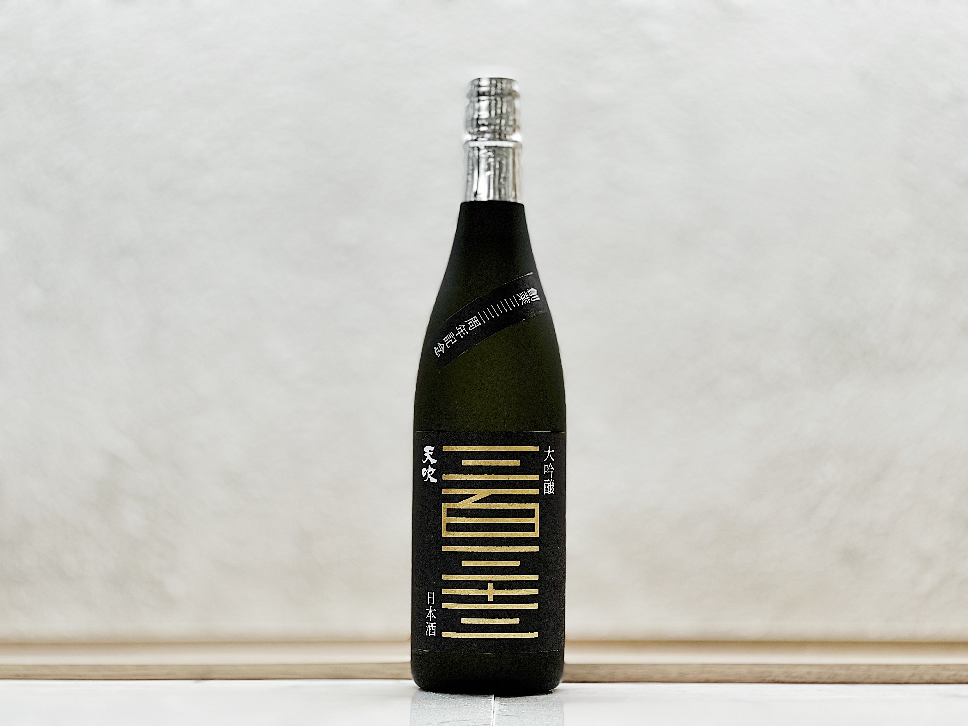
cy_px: 363
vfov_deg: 19.1
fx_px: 2153
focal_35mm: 77
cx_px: 484
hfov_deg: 25.3
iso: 125
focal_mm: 9
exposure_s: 1/100
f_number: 2.8
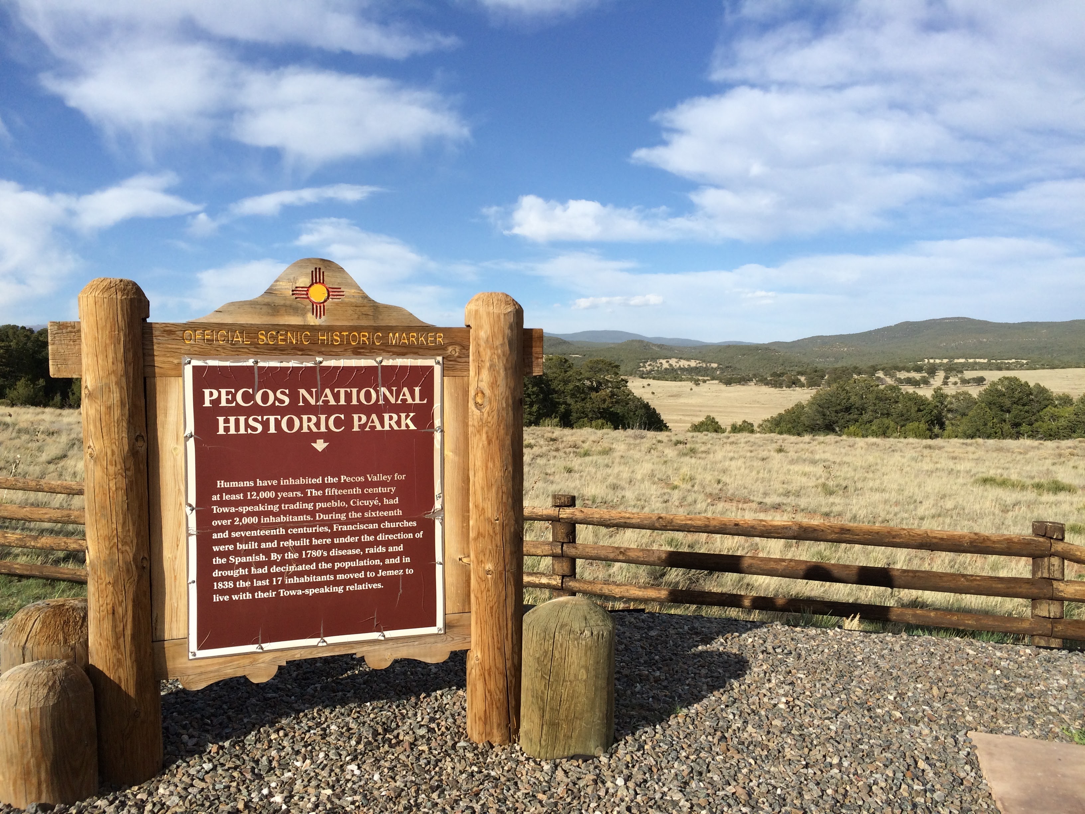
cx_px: 542
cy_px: 407
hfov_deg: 61.7
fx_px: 909
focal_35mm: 29
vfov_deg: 48.2
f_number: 2.2
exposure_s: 1/2283
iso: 32
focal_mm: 4.15
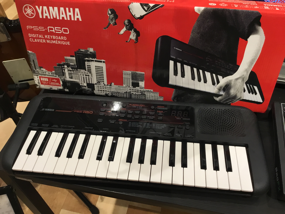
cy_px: 107
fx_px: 255
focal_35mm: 31
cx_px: 142
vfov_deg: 45.4
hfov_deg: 58.4
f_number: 2.4
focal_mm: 3.3
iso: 32
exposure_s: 1/30
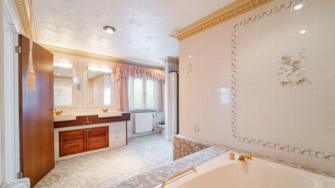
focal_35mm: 15
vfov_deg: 70.0
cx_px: 165
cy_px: 109
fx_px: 133
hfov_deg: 103.0
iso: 400
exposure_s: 1/2
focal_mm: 14
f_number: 6.3
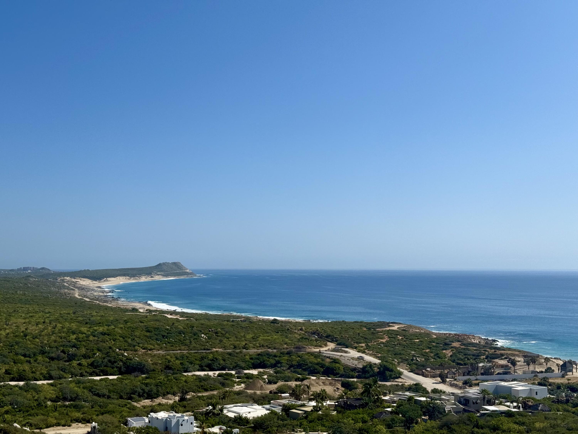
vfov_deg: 30.3
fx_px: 801
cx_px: 289
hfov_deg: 39.7
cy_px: 217
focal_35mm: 48
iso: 64
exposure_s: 1/11364
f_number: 1.78
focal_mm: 6.76
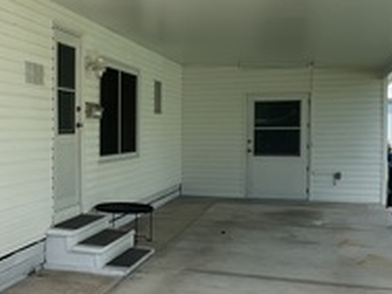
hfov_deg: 34.2
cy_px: 160
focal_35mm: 54
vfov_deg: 27.0
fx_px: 612
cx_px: 65
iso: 16
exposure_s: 1/1730
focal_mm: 3
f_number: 1.8
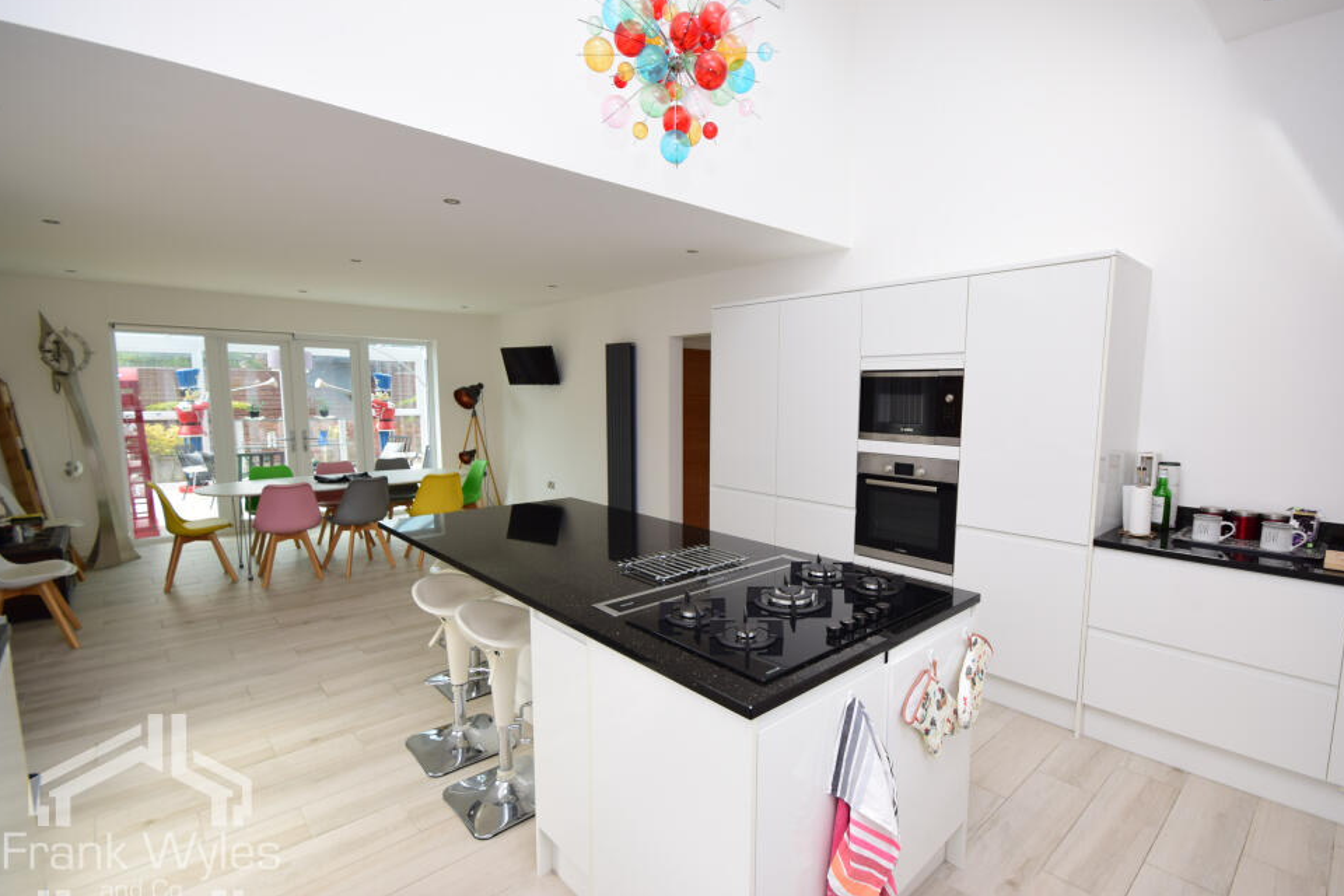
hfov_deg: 96.6
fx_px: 597
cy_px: 468
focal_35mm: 16
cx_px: 710
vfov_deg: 73.7
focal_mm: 10
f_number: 9
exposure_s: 1/125
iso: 320
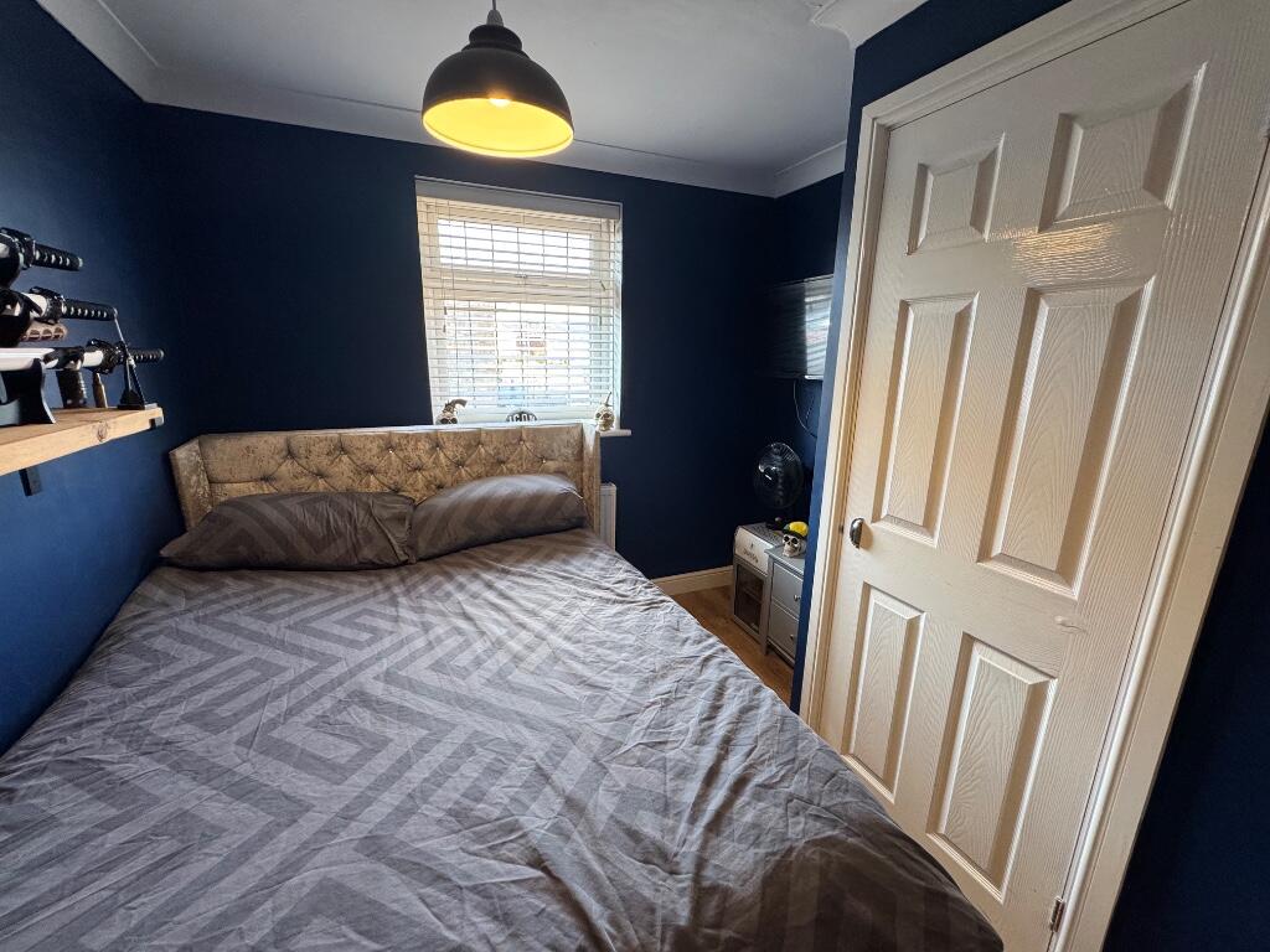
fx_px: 514
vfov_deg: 85.7
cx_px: 635
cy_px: 476
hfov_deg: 102.1
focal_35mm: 14
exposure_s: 1/100
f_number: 2.2
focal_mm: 2.22
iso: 250
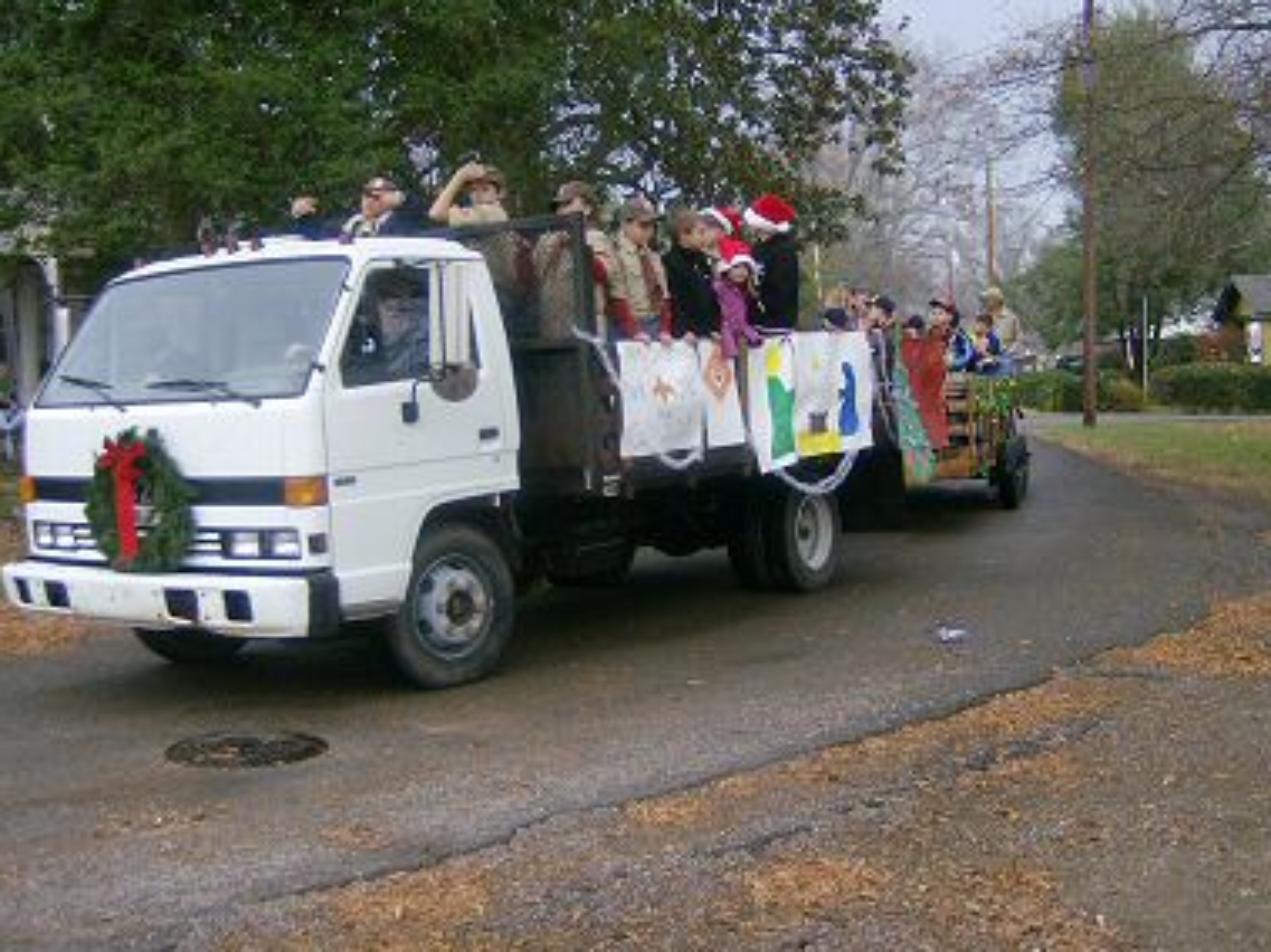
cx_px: 637
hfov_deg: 43.9
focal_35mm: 43
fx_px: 1578
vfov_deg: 33.5
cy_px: 406
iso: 100
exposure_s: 1/145
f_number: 2.8
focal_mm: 6
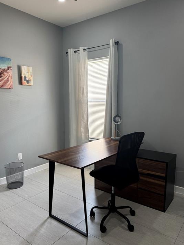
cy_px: 131
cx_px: 88
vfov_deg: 67.2
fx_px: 184
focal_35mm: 26
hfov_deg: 53.1
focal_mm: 6.76
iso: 200
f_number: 1.78
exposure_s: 1/121
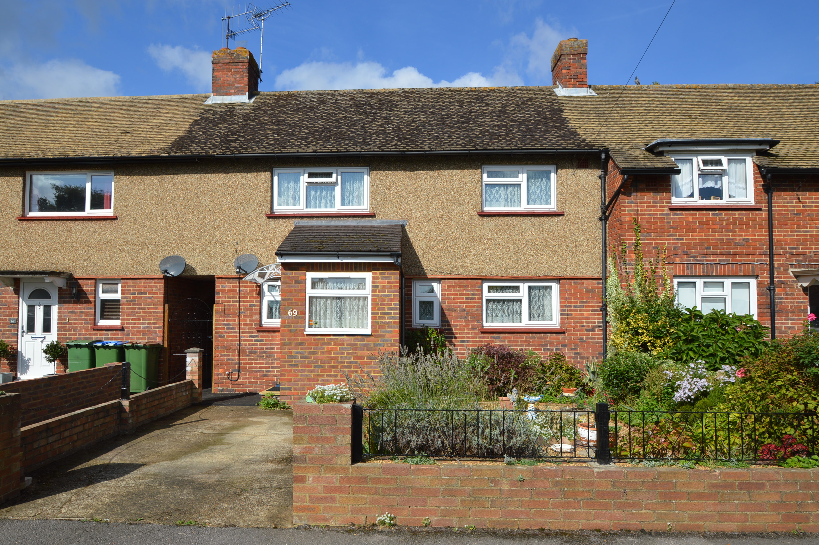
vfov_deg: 54.0
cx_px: 392
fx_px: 535
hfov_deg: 74.9
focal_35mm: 24
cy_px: 280
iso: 100
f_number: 9
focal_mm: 15
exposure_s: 1/320
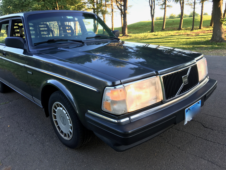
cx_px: 113
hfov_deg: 61.7
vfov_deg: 48.2
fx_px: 189
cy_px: 85
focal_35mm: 29
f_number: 2.2
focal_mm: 4.15
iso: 25
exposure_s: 1/60
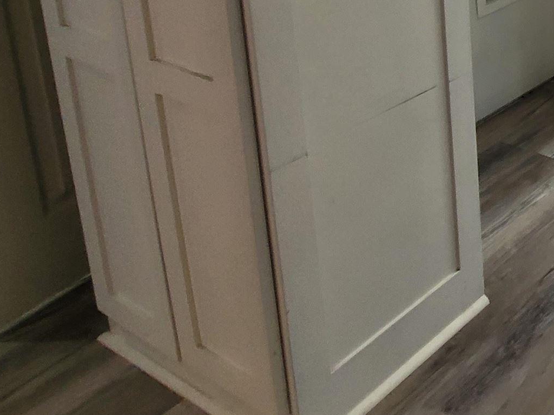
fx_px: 624
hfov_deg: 30.2
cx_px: 807
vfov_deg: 29.3
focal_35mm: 39
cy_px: -131
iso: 100
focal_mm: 2.2
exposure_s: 1/60
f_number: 2.2
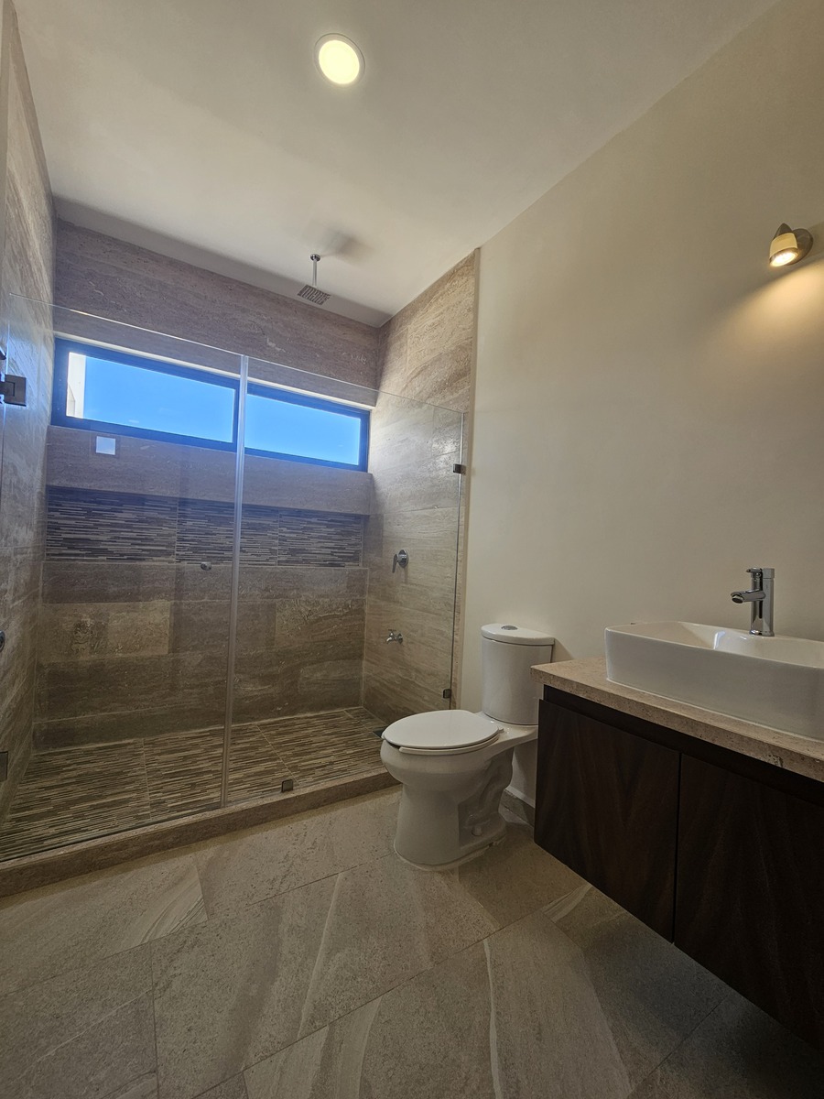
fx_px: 413
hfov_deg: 89.9
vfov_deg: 106.2
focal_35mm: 13
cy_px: 550
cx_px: 412
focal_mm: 2.2
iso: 50
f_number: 2.2
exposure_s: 1/158
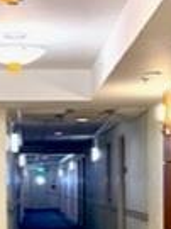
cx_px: 26
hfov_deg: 12.9
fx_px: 752
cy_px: 185
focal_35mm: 114
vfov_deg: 17.1
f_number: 1.78
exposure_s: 1/120
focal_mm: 6.76
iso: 400
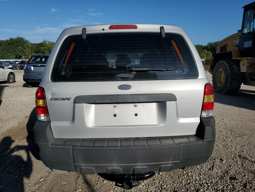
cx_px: 128
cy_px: 96
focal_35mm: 26
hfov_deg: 67.3
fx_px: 192
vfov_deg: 53.1
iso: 50
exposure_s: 1/10000
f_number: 1.5
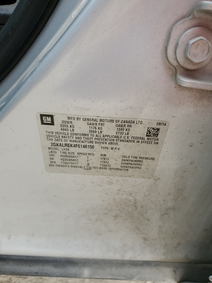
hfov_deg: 53.1
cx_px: 106
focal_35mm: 26
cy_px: 142
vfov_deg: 67.3
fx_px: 212
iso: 50
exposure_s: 1/182
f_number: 1.5
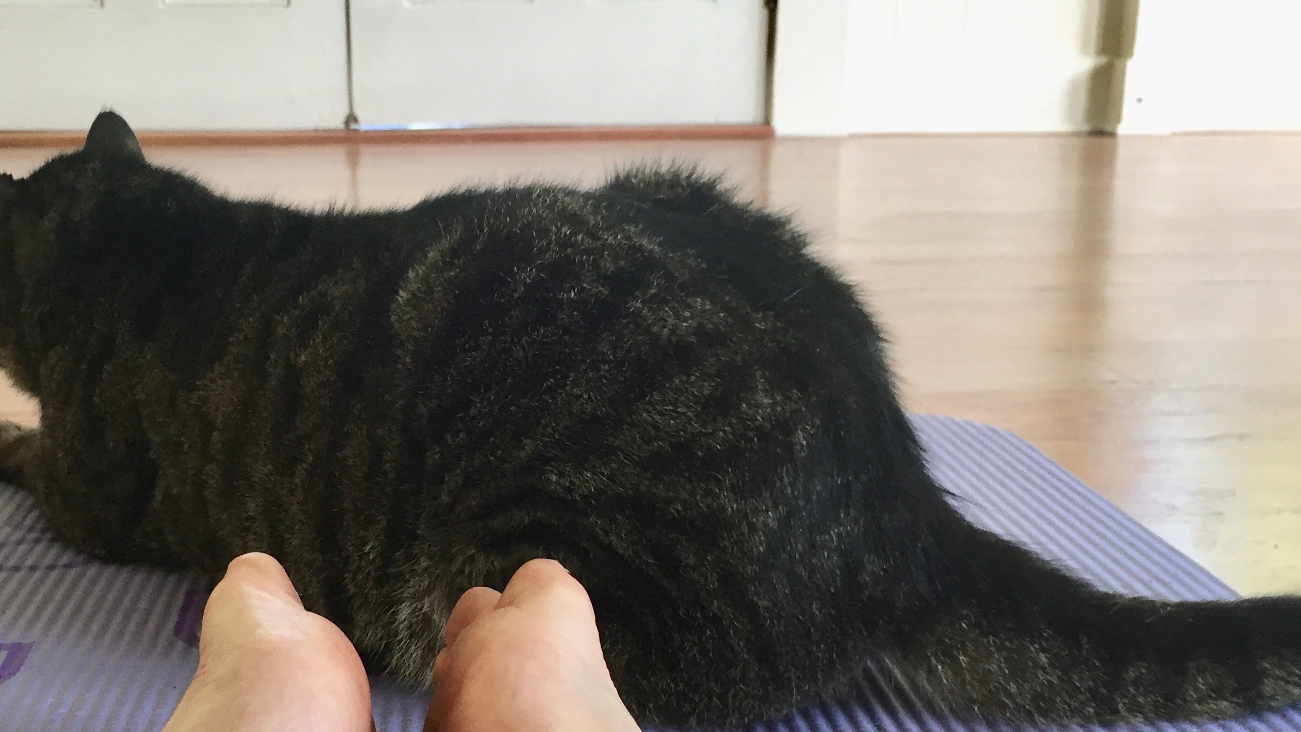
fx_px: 1552
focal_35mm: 45
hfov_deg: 45.0
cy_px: 506
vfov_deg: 26.3
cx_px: 477
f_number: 2.2
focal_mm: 4.15
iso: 40
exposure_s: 1/30
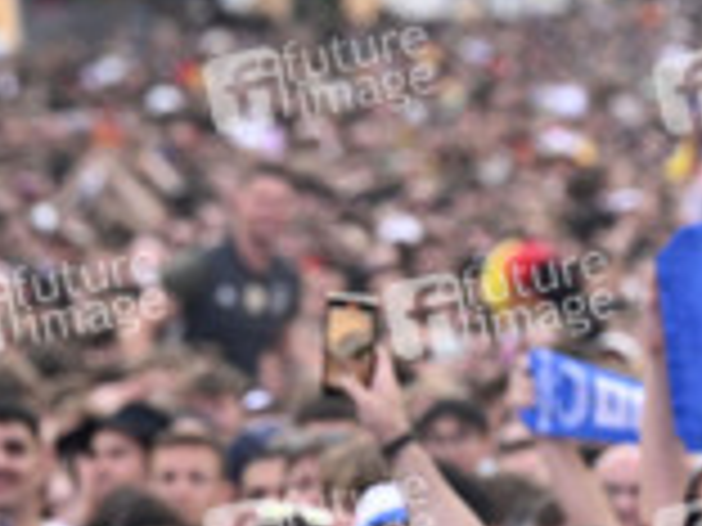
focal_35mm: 556
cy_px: 643
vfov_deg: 2.7
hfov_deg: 3.6
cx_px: 830
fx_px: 11275
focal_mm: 200
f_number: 7.1
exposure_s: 1/320
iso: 3200
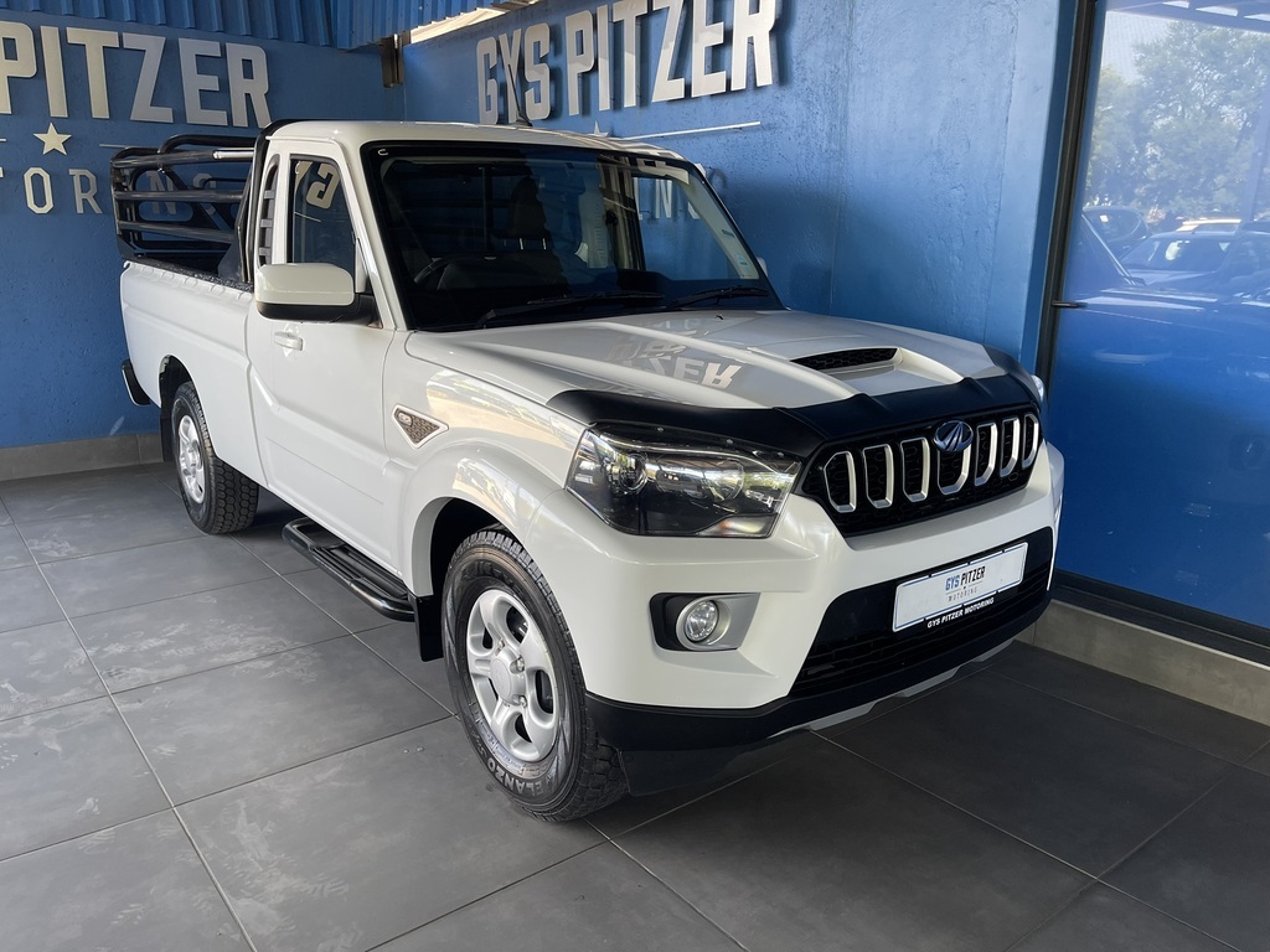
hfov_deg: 69.4
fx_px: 917
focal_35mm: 25
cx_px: 635
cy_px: 476
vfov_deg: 54.9
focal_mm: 5.1
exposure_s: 1/100
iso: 100
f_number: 1.6
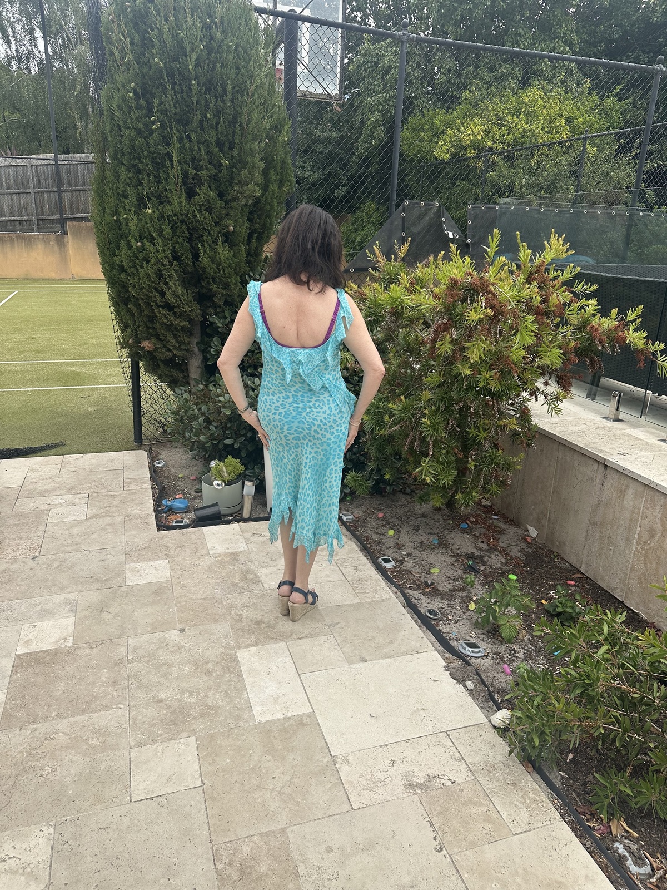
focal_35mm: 24
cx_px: 334
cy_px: 445
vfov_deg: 71.6
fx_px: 617
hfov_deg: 56.8
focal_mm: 6.86
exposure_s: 1/4184
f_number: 1.78
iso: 80
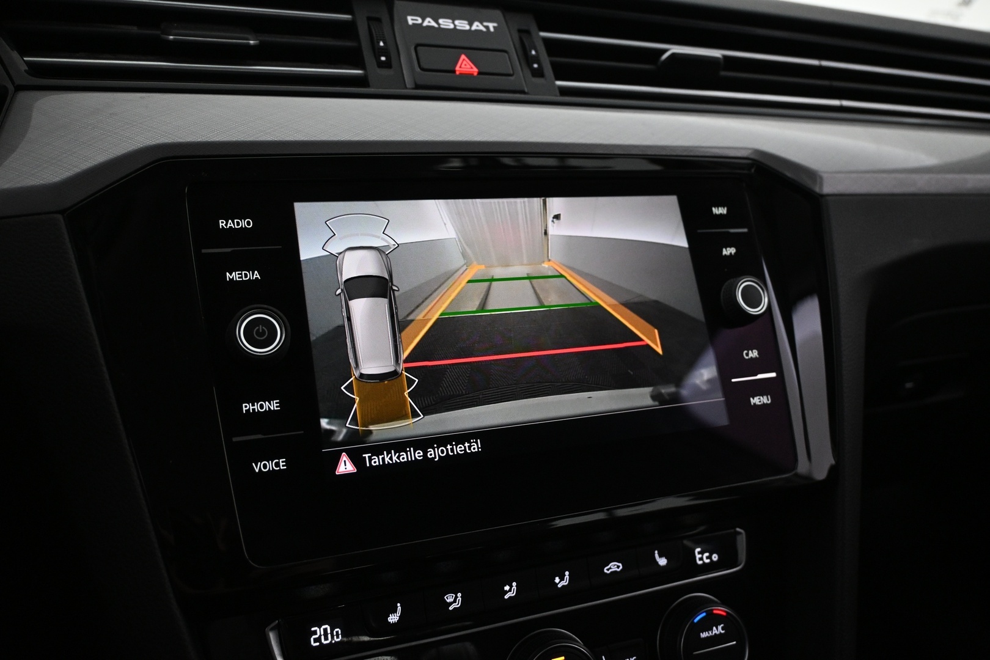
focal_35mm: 31
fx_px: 846
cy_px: 330
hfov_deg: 60.7
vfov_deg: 42.6
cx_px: 495
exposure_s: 1/60
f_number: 3.8
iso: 1600
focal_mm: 20.5
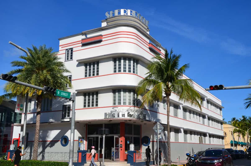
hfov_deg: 49.6
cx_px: 126
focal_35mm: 39
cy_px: 83
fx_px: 271
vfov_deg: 34.1
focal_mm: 26
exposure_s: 1/250
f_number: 13
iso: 100
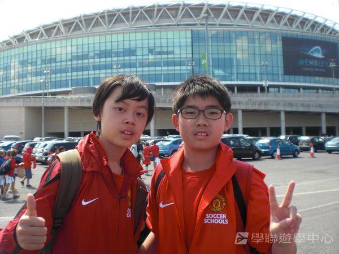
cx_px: 170
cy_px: 127
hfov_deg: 49.0
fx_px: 372
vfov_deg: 37.7
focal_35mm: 38
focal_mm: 6.3
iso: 64
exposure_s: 1/250
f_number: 3.1
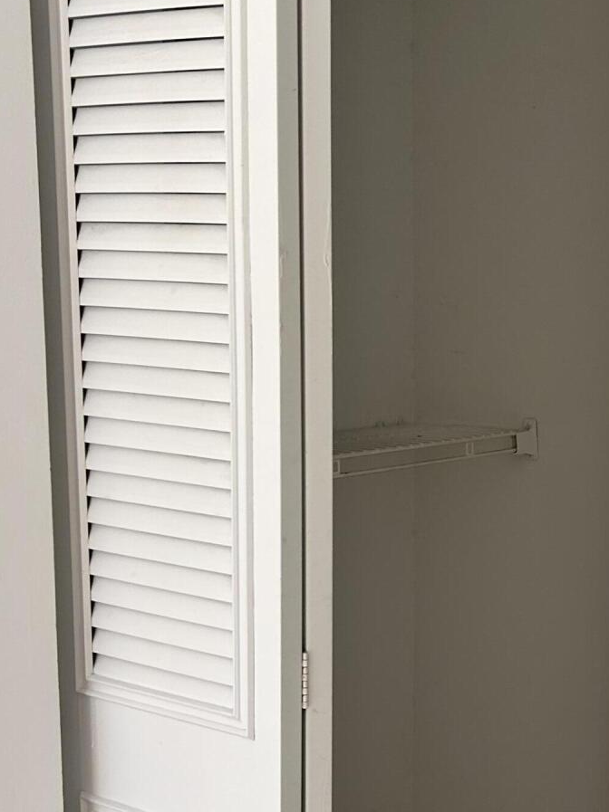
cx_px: 604
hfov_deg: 24.1
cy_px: 486
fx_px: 1361
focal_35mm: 58
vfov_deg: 33.1
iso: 80
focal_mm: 5.7
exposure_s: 1/121
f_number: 1.5
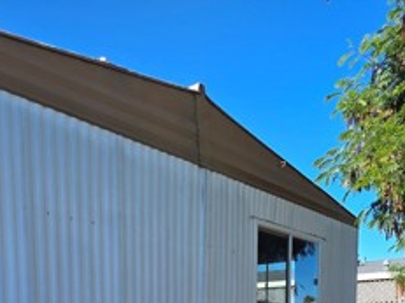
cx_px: 256
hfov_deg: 50.8
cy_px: 366
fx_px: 421
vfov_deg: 32.5
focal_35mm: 36
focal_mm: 2.2
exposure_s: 1/843
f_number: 1.9
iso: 40
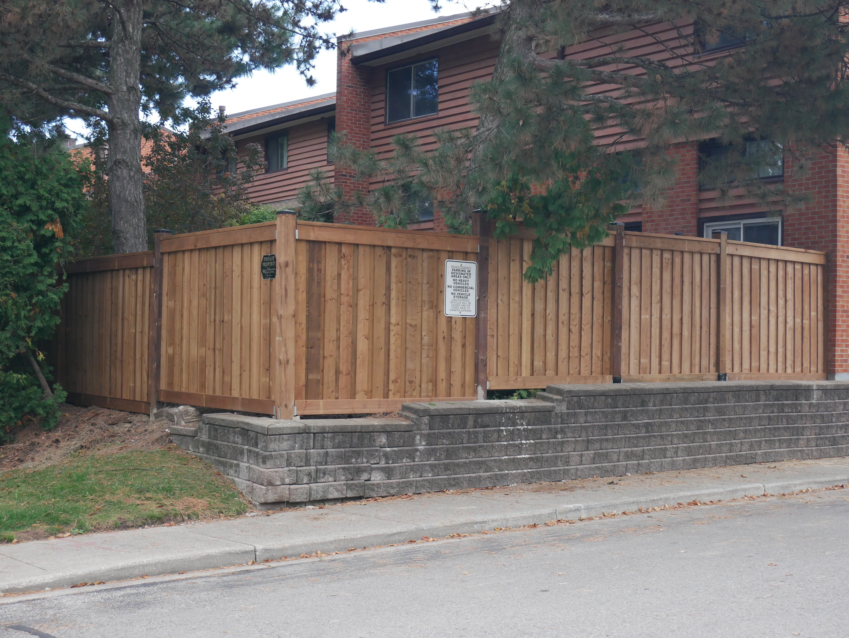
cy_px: 319
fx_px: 1227
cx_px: 424
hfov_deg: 38.2
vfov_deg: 29.1
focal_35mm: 50
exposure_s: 1/500
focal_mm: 25
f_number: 5.3
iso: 1000
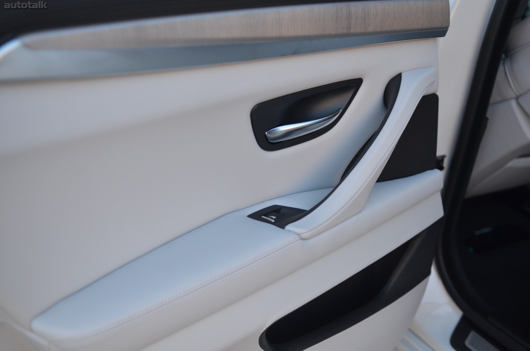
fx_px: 617
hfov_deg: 46.5
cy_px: 176
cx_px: 265
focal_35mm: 42
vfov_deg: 31.8
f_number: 2.8
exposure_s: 1/500
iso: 1100
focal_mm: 28
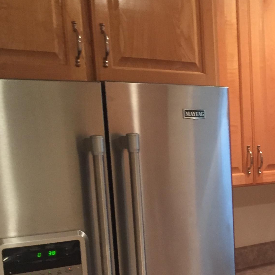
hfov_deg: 23.1
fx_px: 611
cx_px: 336
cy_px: 241
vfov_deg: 24.7
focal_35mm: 68
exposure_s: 1/24
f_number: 2.2
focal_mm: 4.15
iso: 250
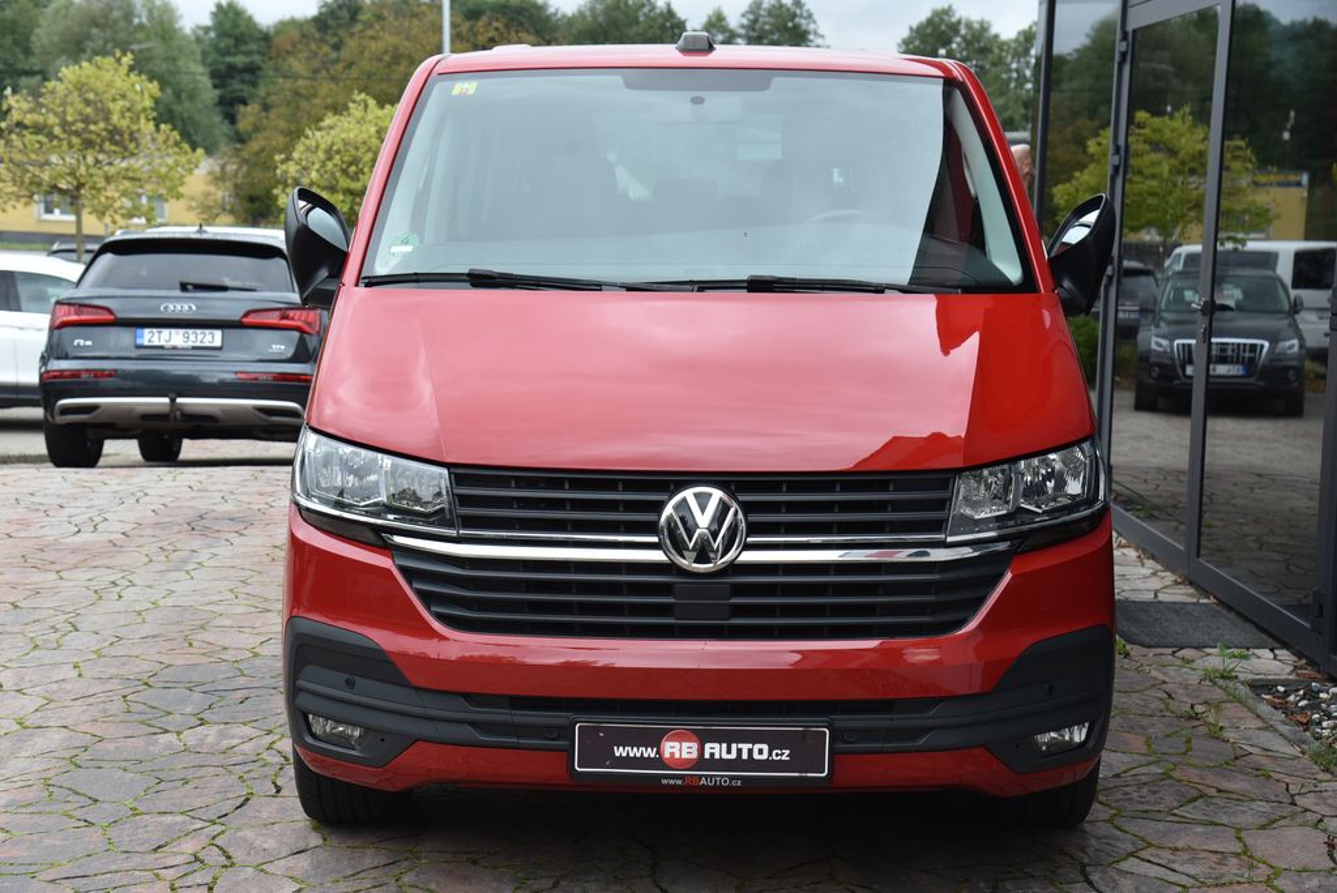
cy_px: 446
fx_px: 2044
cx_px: 668
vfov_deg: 24.7
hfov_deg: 36.2
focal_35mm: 55
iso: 500
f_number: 5.6
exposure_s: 1/125
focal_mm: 55
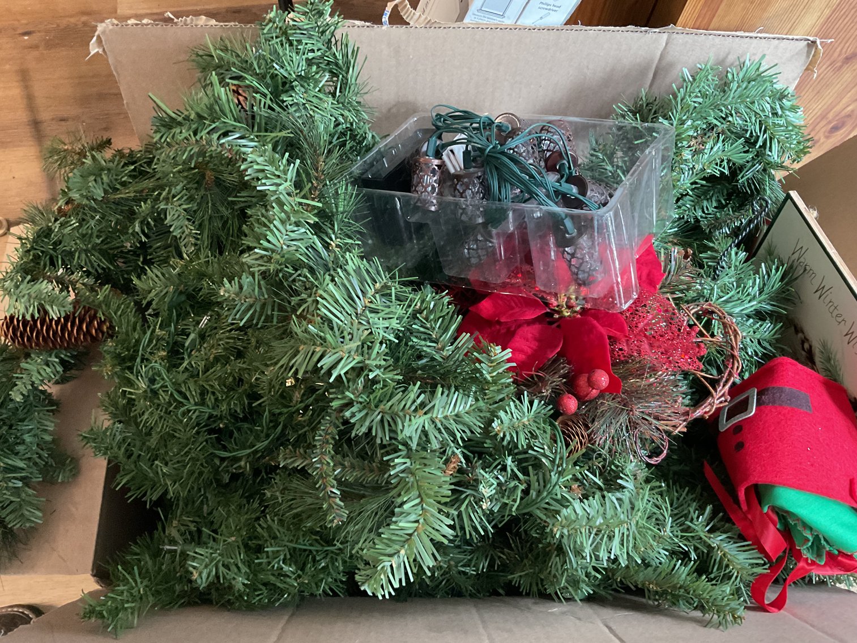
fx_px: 718
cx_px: 428
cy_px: 322
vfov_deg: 48.2
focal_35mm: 29
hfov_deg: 61.7
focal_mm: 3
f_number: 1.8
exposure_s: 1/30
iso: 400
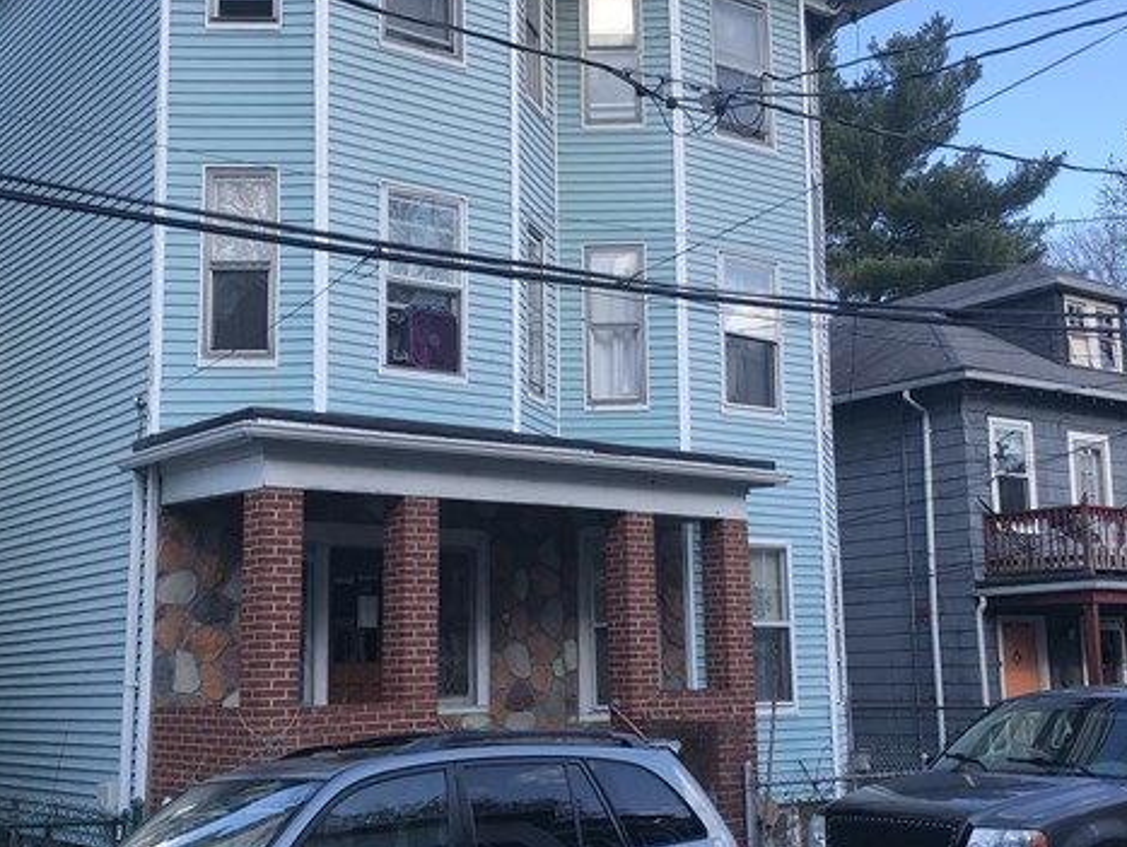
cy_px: 427
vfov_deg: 31.6
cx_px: 596
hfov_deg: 41.2
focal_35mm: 46
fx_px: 1499
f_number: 1.8
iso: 20
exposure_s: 1/546
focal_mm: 3.99
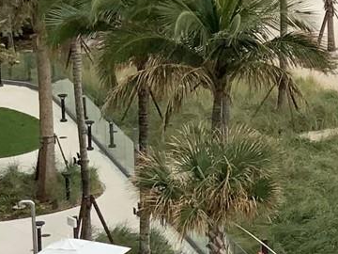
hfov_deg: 11.2
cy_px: 60
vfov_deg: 9.0
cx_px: 602
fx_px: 1611
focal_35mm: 165
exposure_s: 1/1984
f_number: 1.8
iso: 20
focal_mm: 3
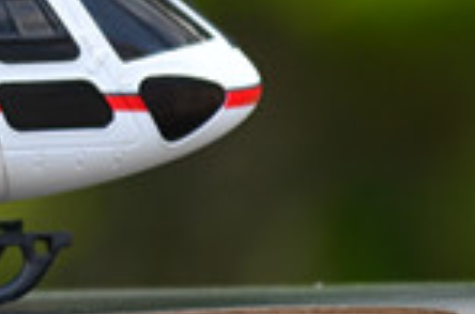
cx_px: -414
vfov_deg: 1.6
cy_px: 18
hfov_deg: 2.4
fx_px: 11174
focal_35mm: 849
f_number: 5
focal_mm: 105
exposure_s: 1/160
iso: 160
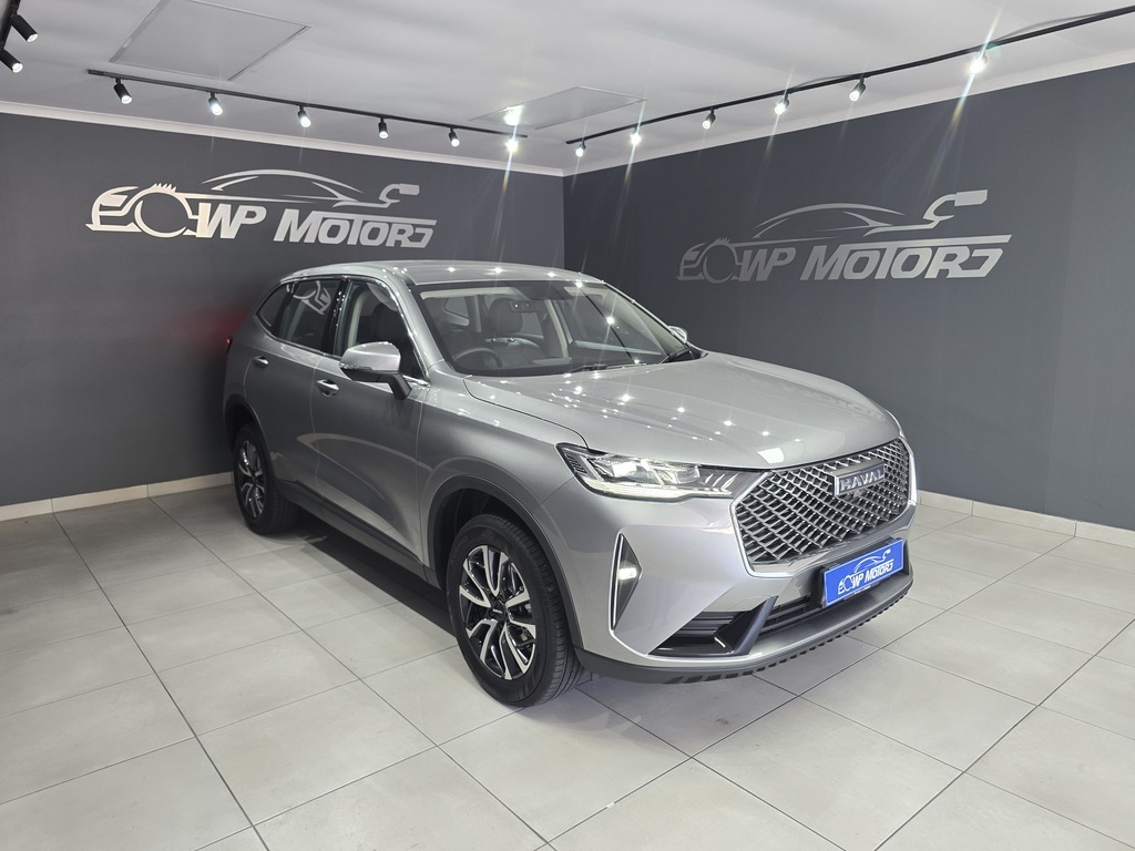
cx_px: 568
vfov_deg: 58.9
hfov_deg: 73.9
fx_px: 754
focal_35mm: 23
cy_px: 426
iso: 100
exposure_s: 1/100
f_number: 1.7
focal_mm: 6.3
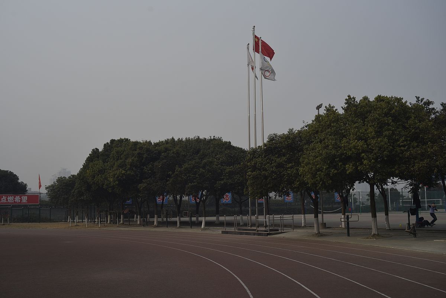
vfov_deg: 37.9
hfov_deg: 54.4
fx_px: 434
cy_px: 149
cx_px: 223
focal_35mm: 35
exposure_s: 1/800
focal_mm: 35
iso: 100
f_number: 2.5
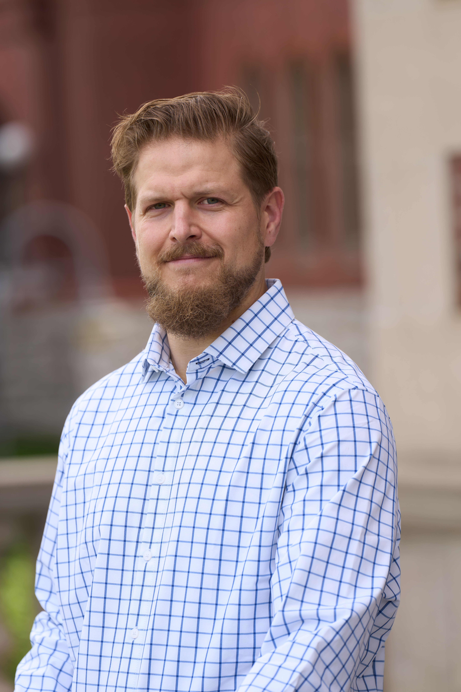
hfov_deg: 6.9
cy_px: 346
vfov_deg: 10.3
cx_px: 230
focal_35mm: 200
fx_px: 3841
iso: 100
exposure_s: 1/250
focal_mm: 200
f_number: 4
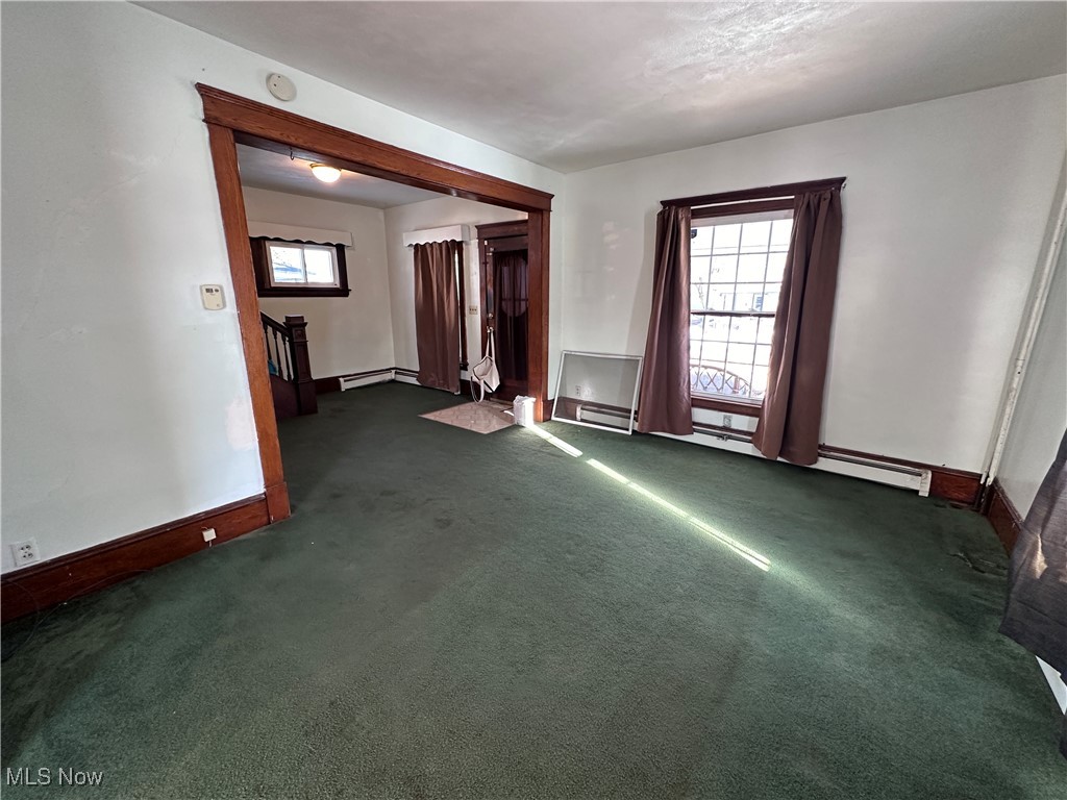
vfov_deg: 85.7
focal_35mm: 14
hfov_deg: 102.1
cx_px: 534
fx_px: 432
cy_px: 400
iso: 250
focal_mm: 2.22
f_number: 2.2
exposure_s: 1/120
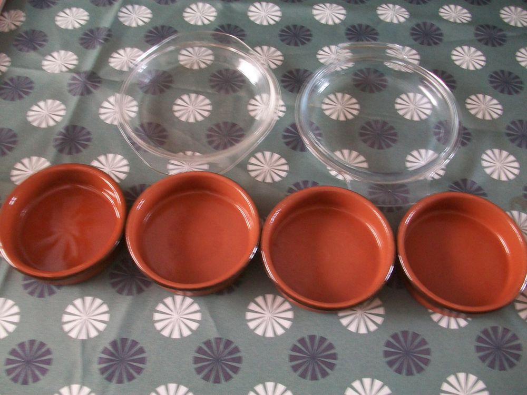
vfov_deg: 41.8
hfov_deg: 54.0
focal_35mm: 34
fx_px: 518
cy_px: 198
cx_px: 264
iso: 160
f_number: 2.8
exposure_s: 1/8
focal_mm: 5.7
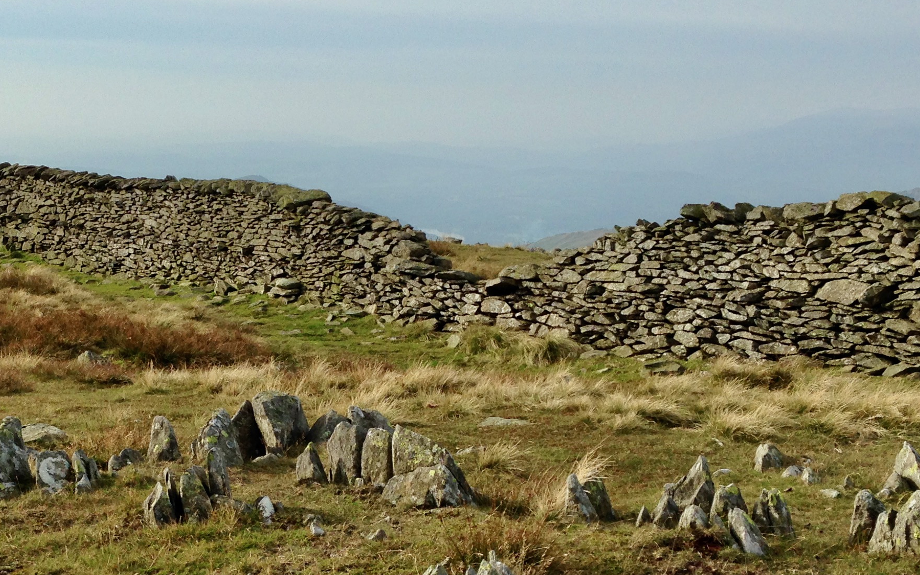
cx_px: 284
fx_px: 1630
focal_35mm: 65
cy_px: 471
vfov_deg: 19.8
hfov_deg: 31.2
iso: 50
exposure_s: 1/1004
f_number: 2.4
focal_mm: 4.12
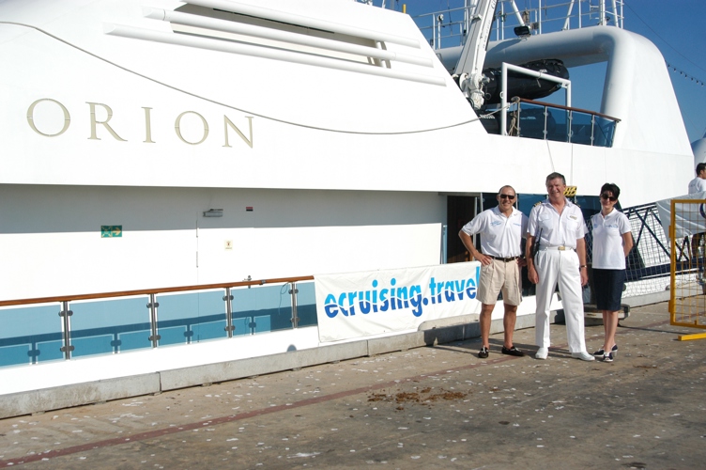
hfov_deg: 46.4
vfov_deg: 31.8
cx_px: 353
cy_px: 235
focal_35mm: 42
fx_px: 823
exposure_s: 1/3000
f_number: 7.1
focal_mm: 28
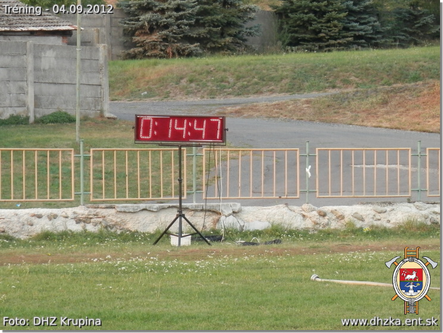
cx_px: 222
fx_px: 1972
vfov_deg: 9.7
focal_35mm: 154
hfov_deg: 12.8
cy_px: 166
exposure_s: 1/100
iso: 200
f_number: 5.5
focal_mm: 27.5
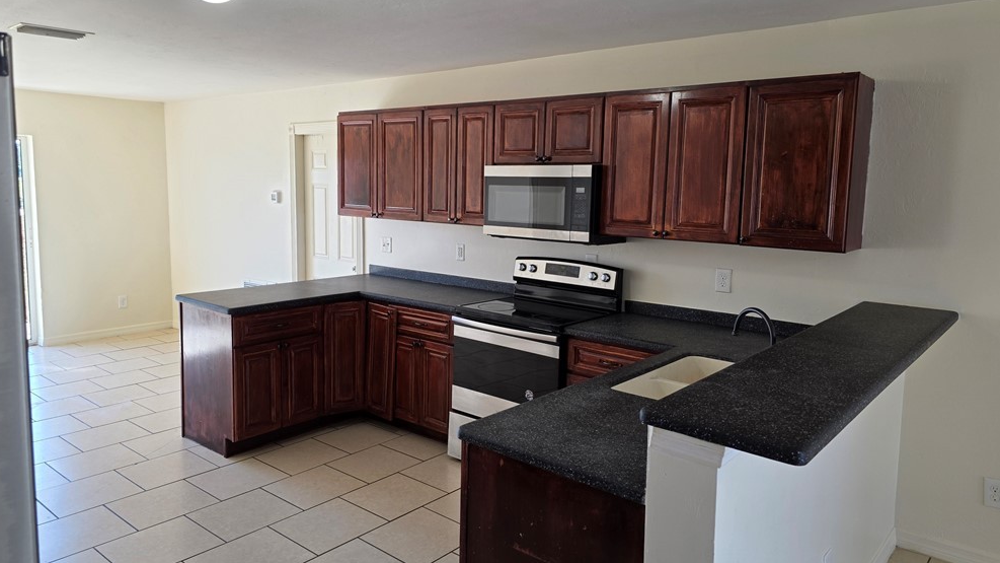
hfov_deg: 71.9
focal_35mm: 26
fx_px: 689
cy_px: 256
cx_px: 488
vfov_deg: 44.3
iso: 80
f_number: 1.7
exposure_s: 1/120
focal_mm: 6.3
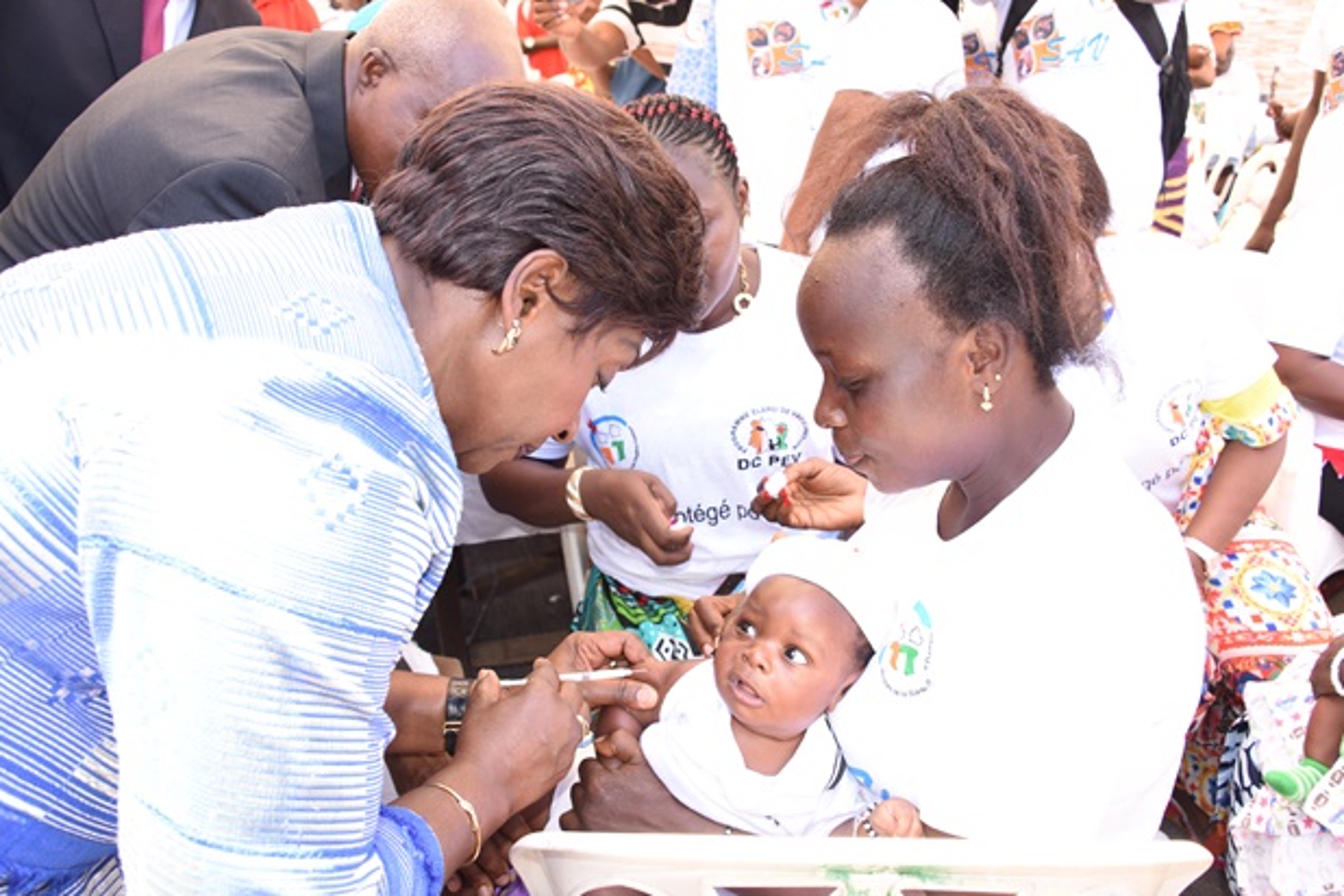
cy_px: 438
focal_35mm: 29
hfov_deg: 63.7
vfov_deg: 45.0
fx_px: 1083
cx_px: 674
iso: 320
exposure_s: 1/60
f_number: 6.3
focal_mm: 28
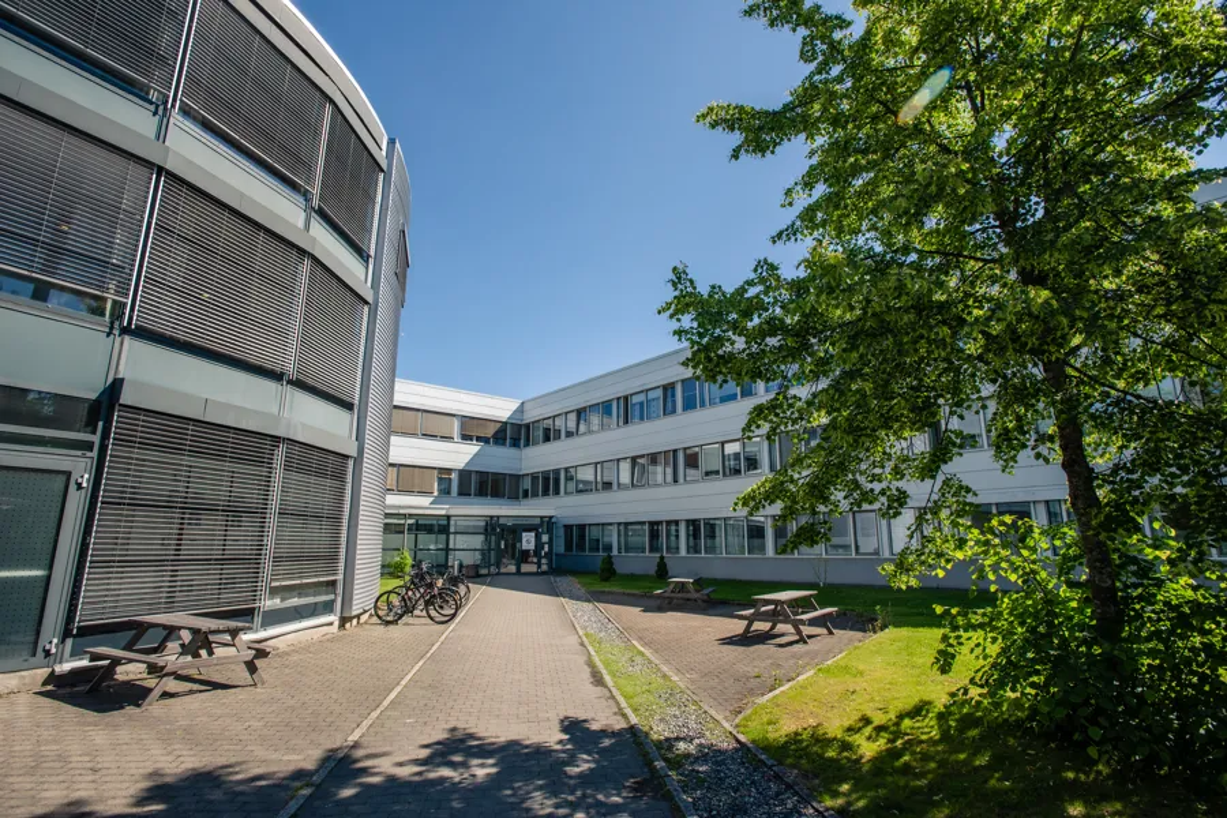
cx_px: 614
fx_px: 579
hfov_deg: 93.3
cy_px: 409
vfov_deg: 70.4
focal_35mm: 17
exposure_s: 1/640
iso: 400
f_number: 11
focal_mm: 17
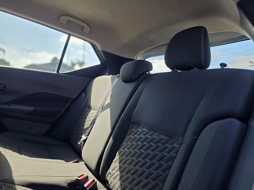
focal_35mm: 23
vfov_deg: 58.9
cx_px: 127
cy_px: 95
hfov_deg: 73.9
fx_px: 169
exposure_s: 1/139
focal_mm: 6.3
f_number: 1.7
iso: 12
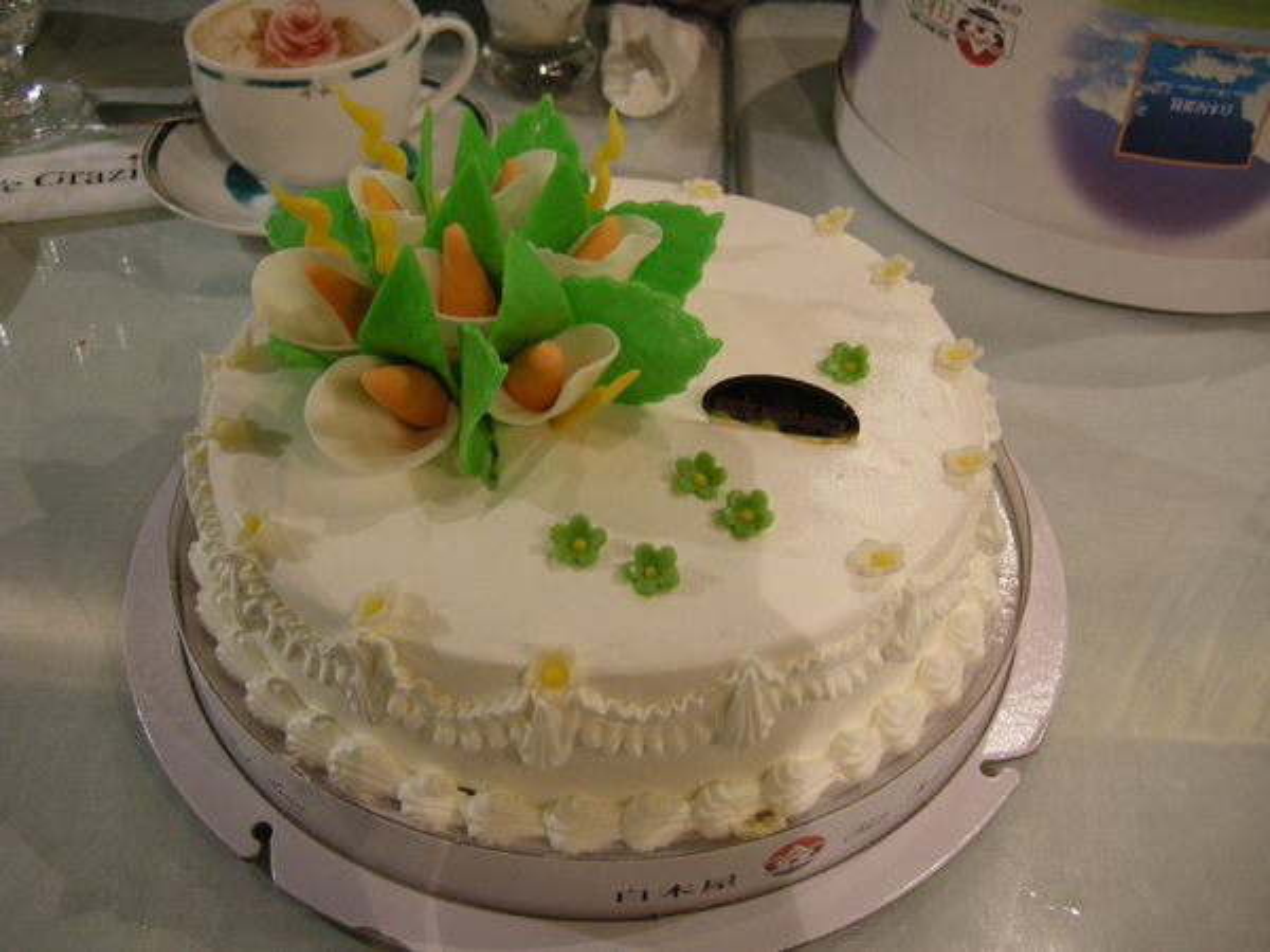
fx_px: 1321
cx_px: 635
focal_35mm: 36
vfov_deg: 39.7
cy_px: 476
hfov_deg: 51.4
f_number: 2.7
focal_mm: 7.5
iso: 400
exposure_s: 1/12.1
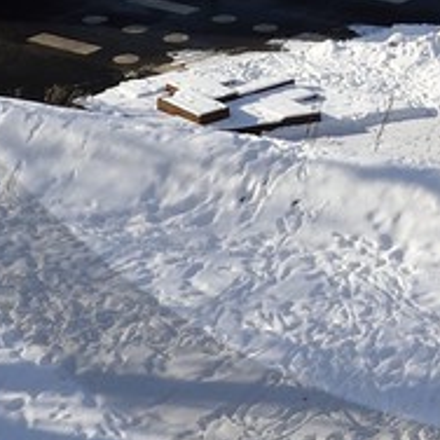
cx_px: 644
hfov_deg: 9.8
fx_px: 2502
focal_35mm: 174
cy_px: -410
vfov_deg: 9.5
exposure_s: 1/250
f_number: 14
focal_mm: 24
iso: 200
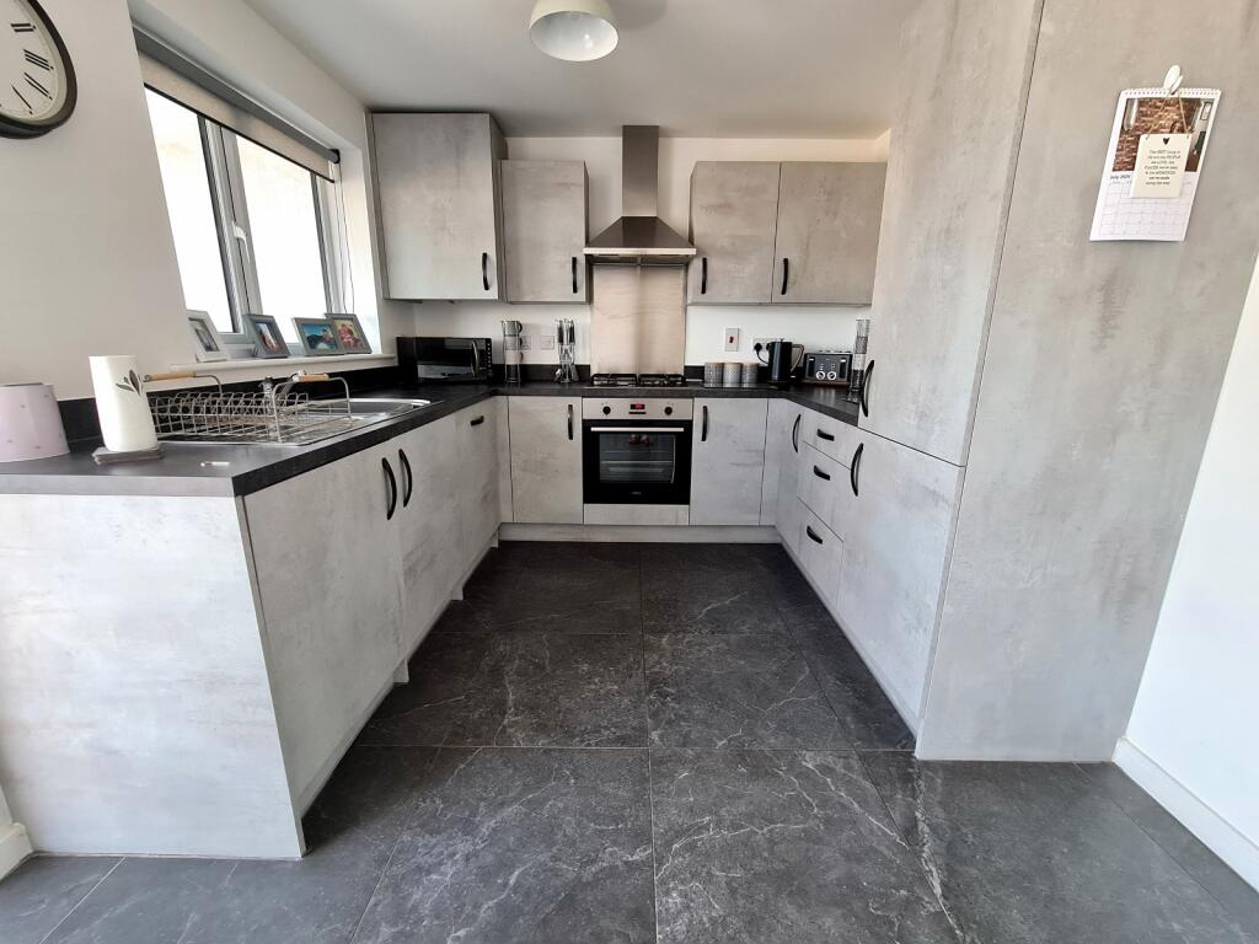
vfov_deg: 89.9
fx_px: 473
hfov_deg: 106.2
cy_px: 472
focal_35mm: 13
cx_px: 630
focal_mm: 2.2
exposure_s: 1/50
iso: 160
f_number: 2.2
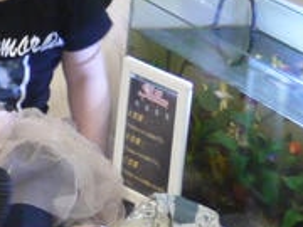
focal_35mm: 267
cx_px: -424
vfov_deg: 5.5
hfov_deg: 7.0
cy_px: -20
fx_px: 2337
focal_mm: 20
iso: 640
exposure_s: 1/60
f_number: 1.7
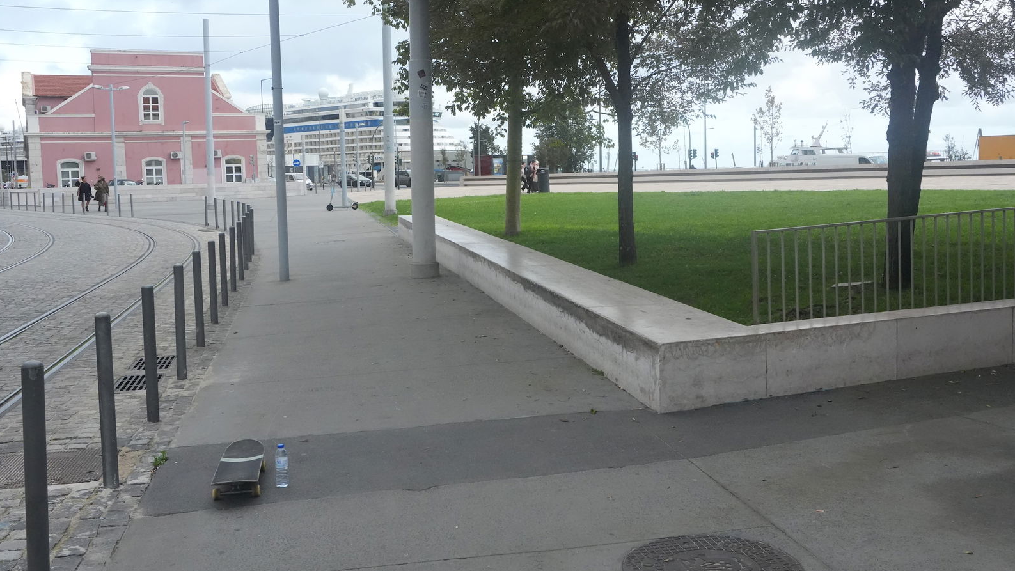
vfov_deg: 31.2
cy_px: 251
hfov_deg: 52.8
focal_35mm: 38
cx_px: 505
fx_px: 1023
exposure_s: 1/2000
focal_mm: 24
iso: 3200
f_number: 8
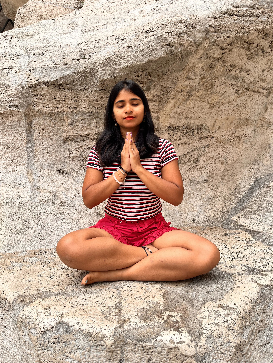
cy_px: 182
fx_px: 273
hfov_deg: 53.1
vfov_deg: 67.3
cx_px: 136
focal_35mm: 26
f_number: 1.6
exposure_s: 1/138
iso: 32
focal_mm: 5.1
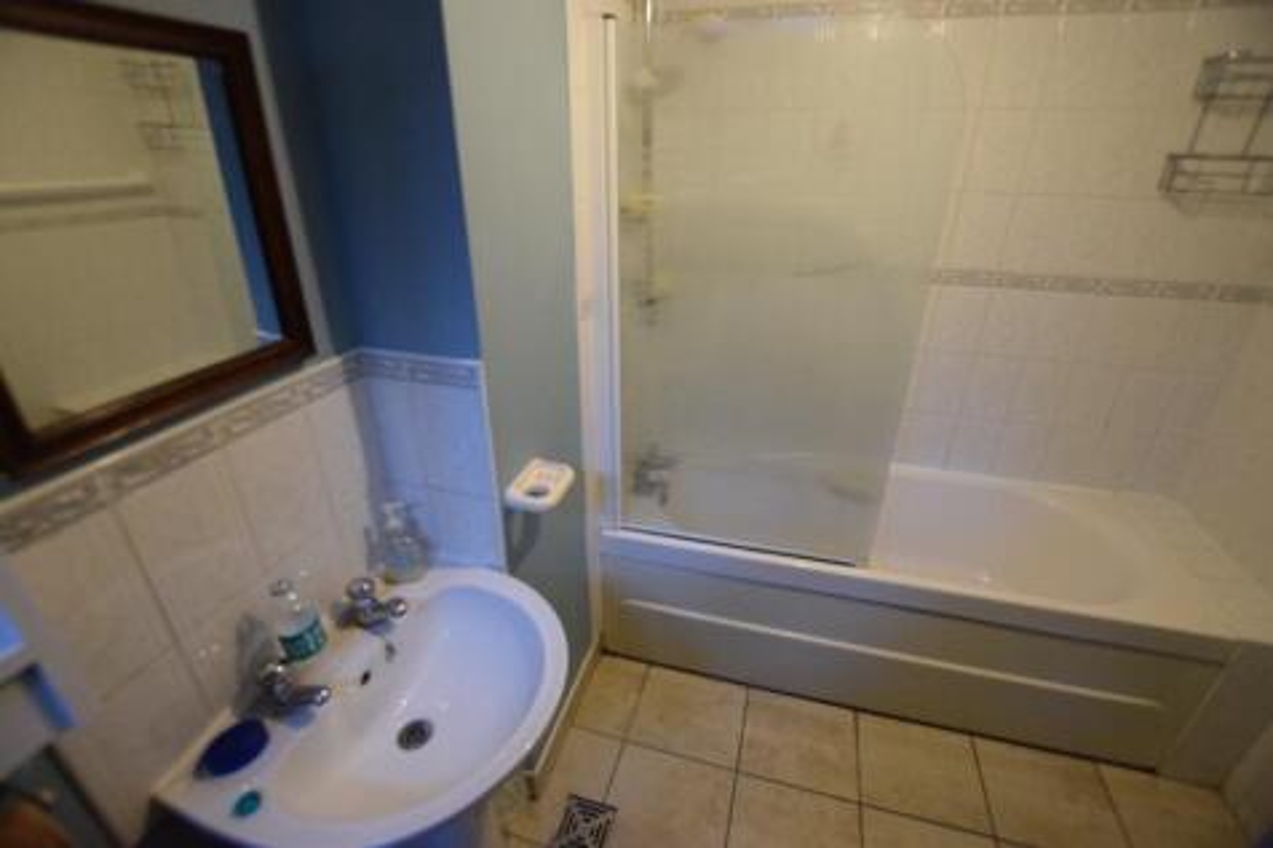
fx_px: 530
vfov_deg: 77.3
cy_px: 424
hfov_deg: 100.4
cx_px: 636
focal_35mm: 15
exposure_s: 1/60
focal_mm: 10
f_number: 3.5
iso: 1250
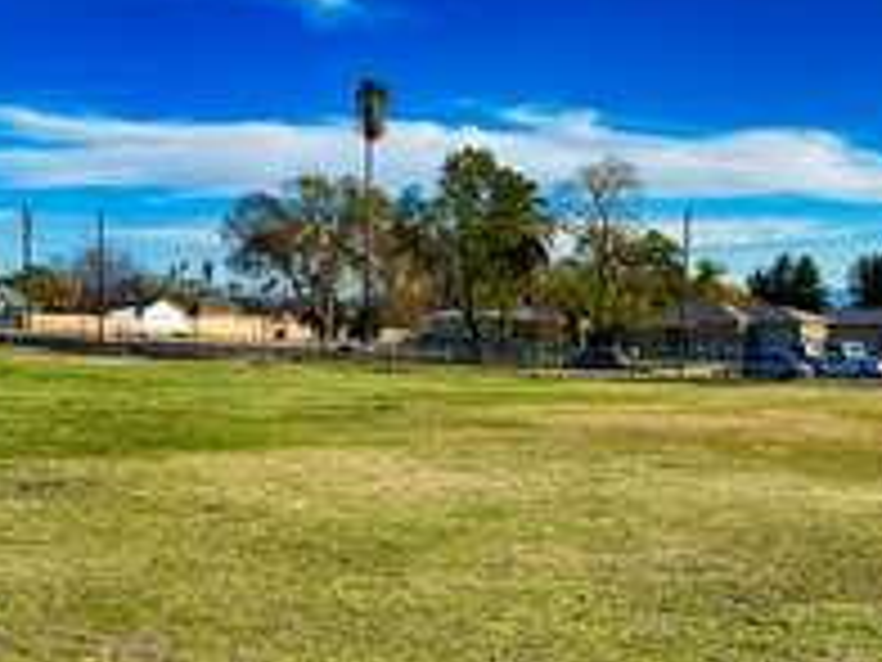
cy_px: 477
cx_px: 482
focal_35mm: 53
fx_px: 1350
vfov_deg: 27.2
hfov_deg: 36.1
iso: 32
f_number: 1.8
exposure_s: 1/2695
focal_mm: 4.25
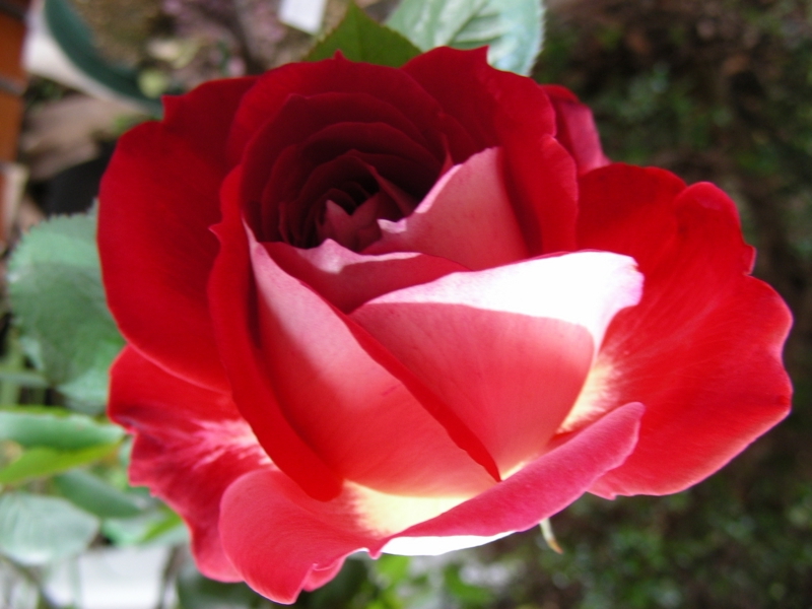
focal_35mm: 38
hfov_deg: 49.0
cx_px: 406
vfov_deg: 37.7
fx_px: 891
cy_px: 304
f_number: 3.5
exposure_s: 1/29.8
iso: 86
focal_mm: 6.3
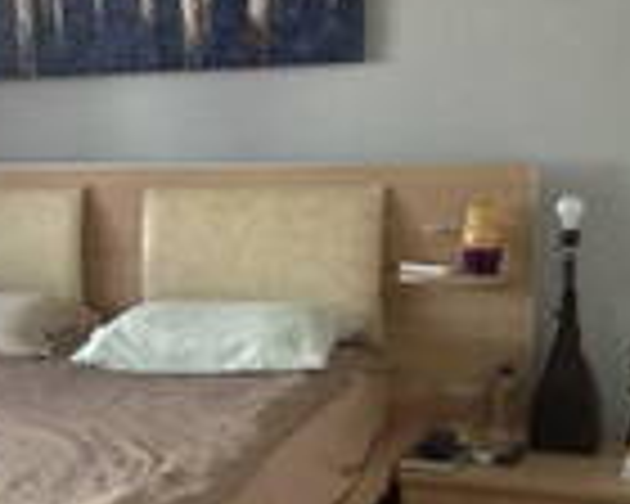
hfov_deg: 20.8
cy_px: 328
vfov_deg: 17.4
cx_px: -50
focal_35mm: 88
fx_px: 1641
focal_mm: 4.28
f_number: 2.4
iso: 500
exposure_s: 1/15
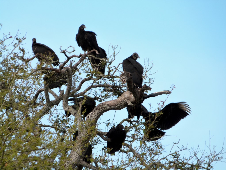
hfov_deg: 3.8
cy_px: 85
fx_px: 3421
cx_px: 113
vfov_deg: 2.8
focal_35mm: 524
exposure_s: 1/200
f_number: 5.6
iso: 100
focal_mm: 94
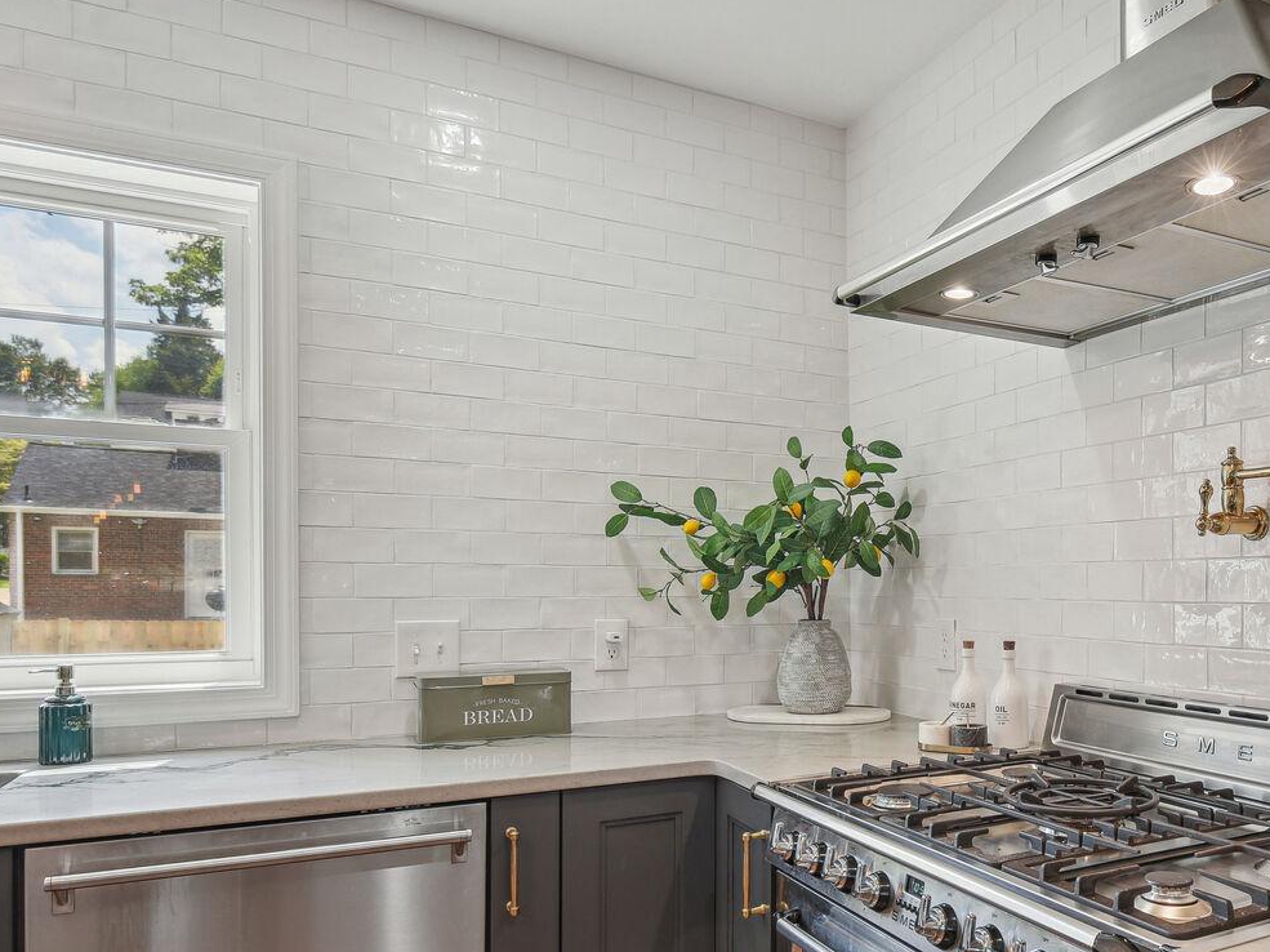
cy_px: 632
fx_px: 990
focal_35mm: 27
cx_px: 913
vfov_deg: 50.4
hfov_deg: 62.5
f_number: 8
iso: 400
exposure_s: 1/15
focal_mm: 16
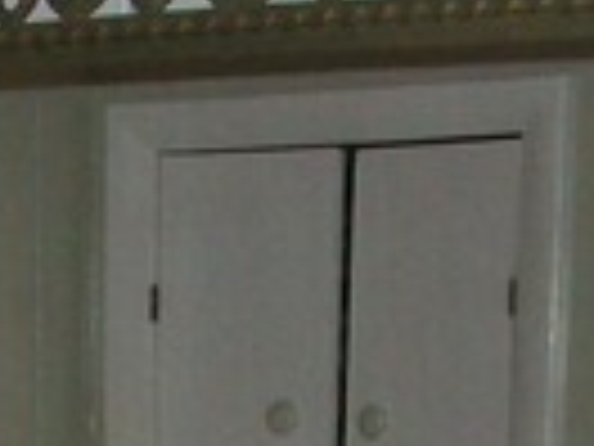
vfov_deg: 6.9
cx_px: -25
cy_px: 1194
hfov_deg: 9.9
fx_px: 3415
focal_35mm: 199
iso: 120
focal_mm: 5.7
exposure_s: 1/50
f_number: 2.8
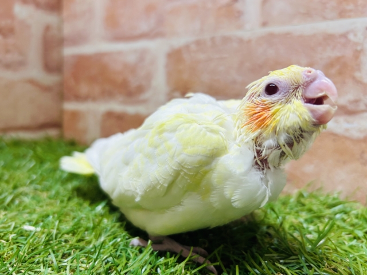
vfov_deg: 53.1
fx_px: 276
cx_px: 184
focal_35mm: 26
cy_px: 138
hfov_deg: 67.3
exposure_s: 1/100
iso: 125
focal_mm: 5.7
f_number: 1.5
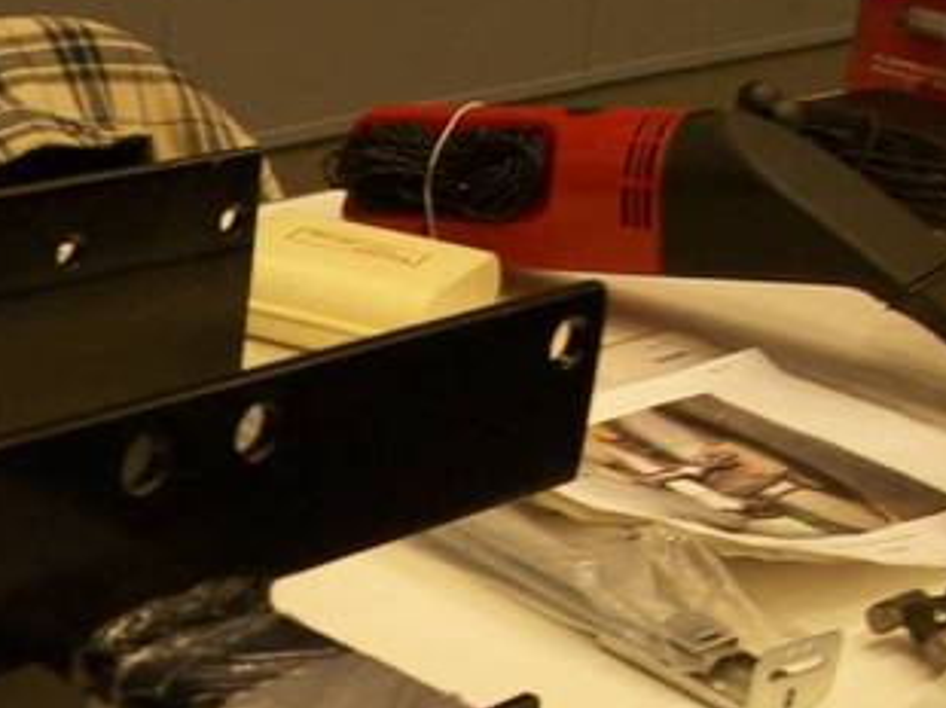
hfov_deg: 19.8
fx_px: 2567
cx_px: -150
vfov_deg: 15.6
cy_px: 587
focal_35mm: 94
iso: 80
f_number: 2.7
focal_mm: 6
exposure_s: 1/37.3
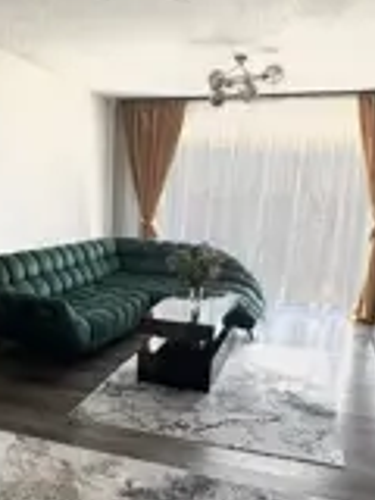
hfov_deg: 40.2
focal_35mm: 35
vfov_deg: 51.5
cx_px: 122
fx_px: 506
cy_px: 338
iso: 160
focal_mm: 2.22
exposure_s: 1/99
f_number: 2.2
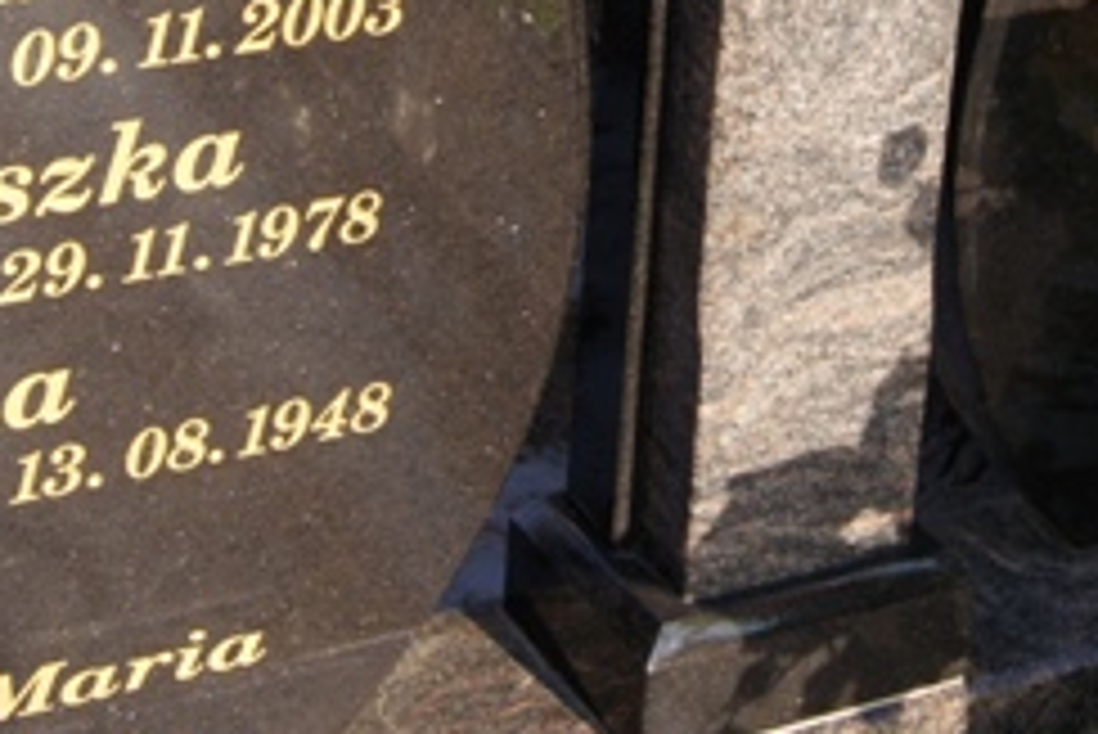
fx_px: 3357
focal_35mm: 110
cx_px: 698
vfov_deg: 12.3
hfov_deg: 18.5
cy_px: -36
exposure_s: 1/160
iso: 200
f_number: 9
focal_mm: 28
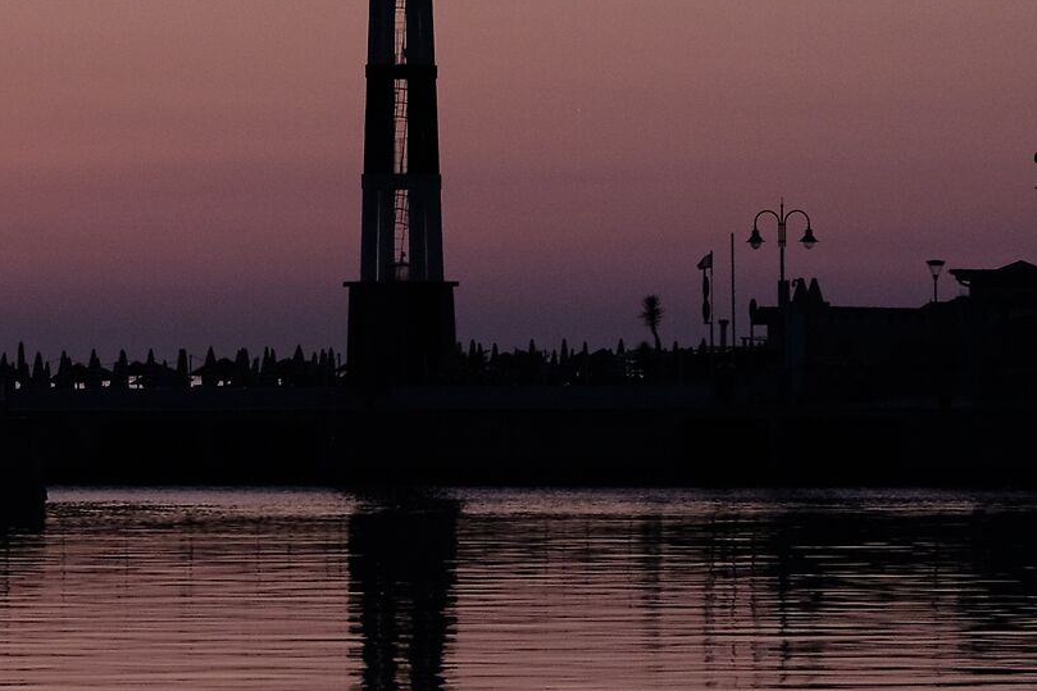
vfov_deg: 5.1
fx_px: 7775
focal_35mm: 270
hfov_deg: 7.6
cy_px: 273
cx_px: 244
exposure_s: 1/120
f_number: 3.6
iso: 800
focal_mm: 60.7
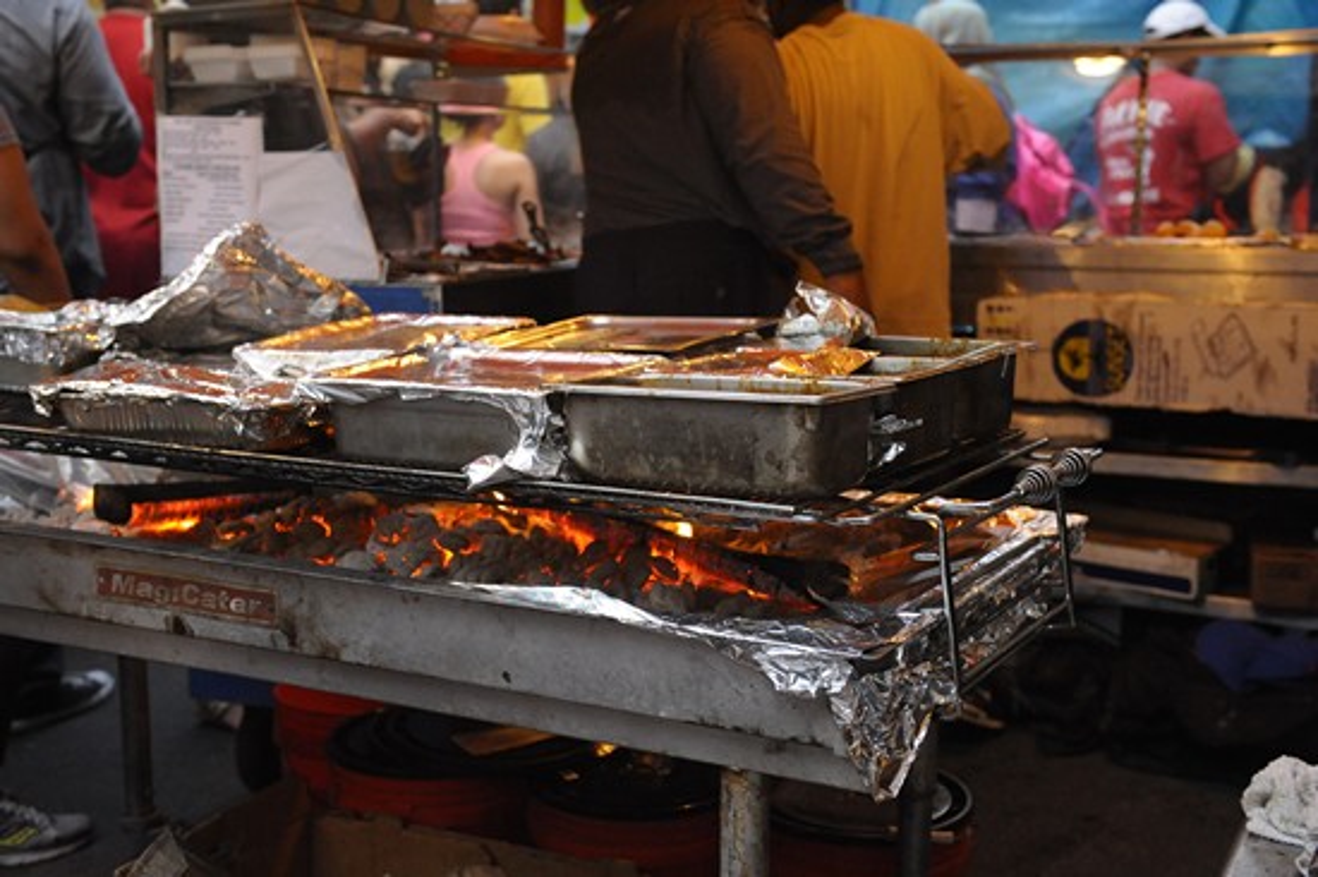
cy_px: 438
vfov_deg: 28.0
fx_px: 1756
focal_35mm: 48
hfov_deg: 41.1
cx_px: 659
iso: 5000
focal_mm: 48
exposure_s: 1/200
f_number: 4.5
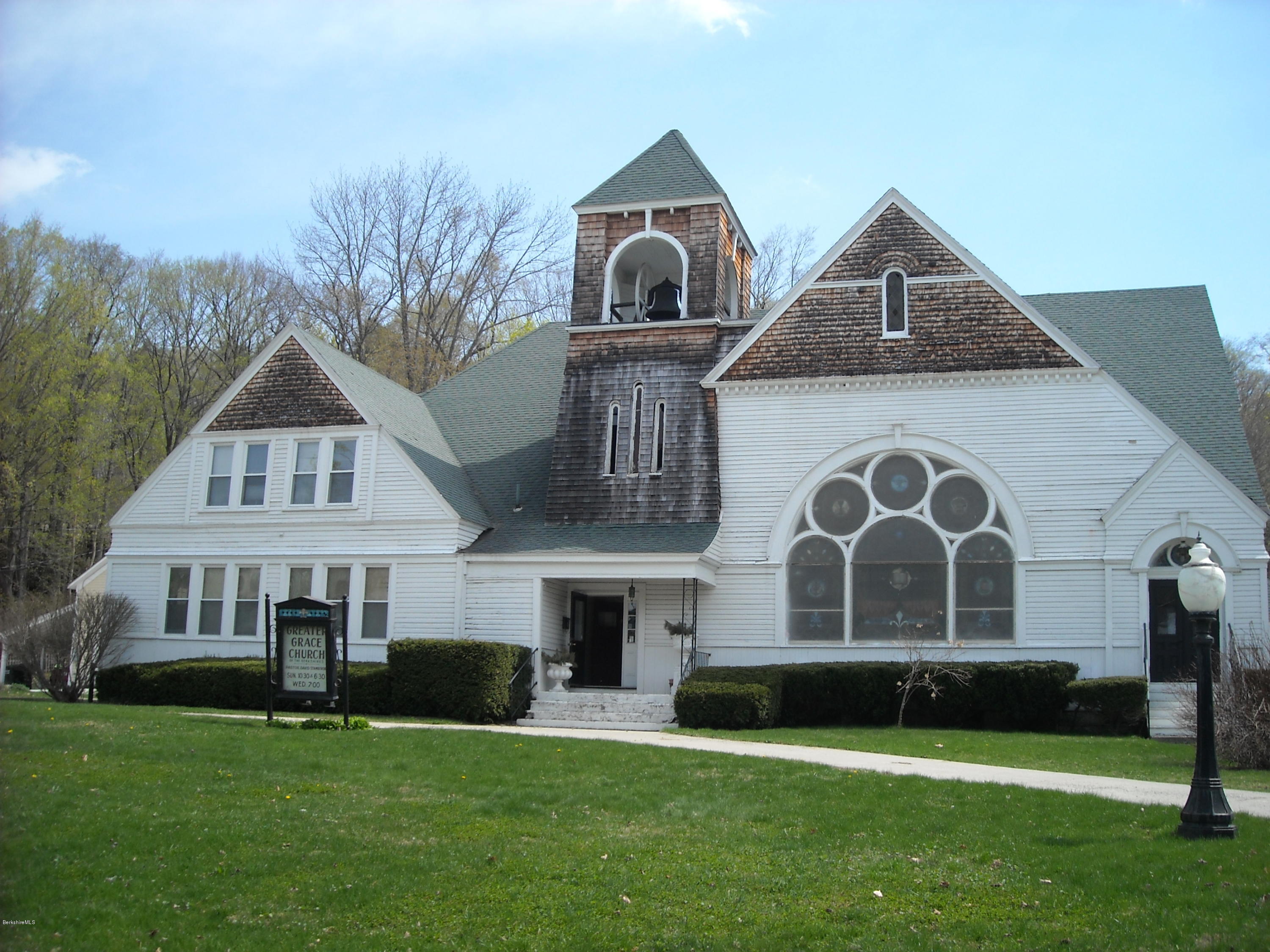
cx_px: 635
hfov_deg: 52.6
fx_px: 1284
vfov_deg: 40.7
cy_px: 476
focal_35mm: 35
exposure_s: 1/184
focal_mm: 5.7
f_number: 5.6
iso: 64
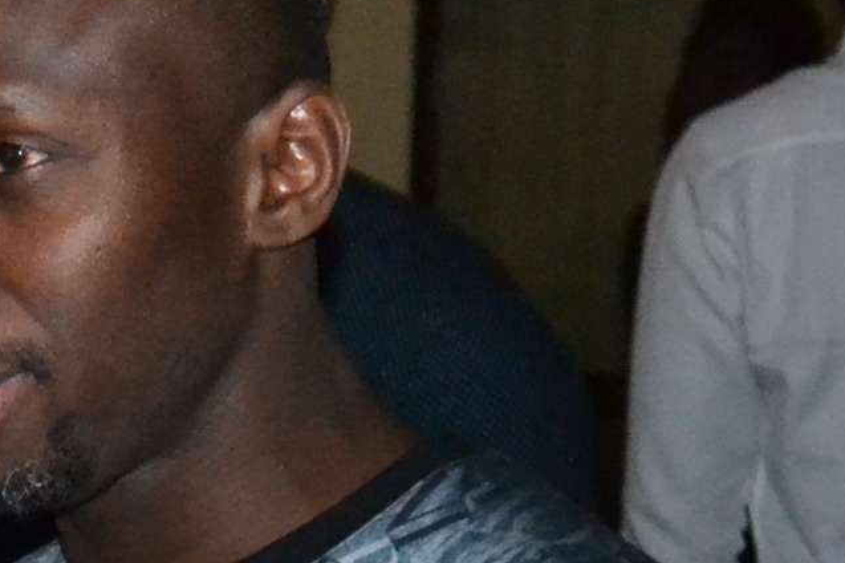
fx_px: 5349
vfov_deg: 5.9
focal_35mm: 228
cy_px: 1180
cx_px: -366
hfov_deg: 8.8
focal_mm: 28
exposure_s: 1/60
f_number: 4
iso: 3200
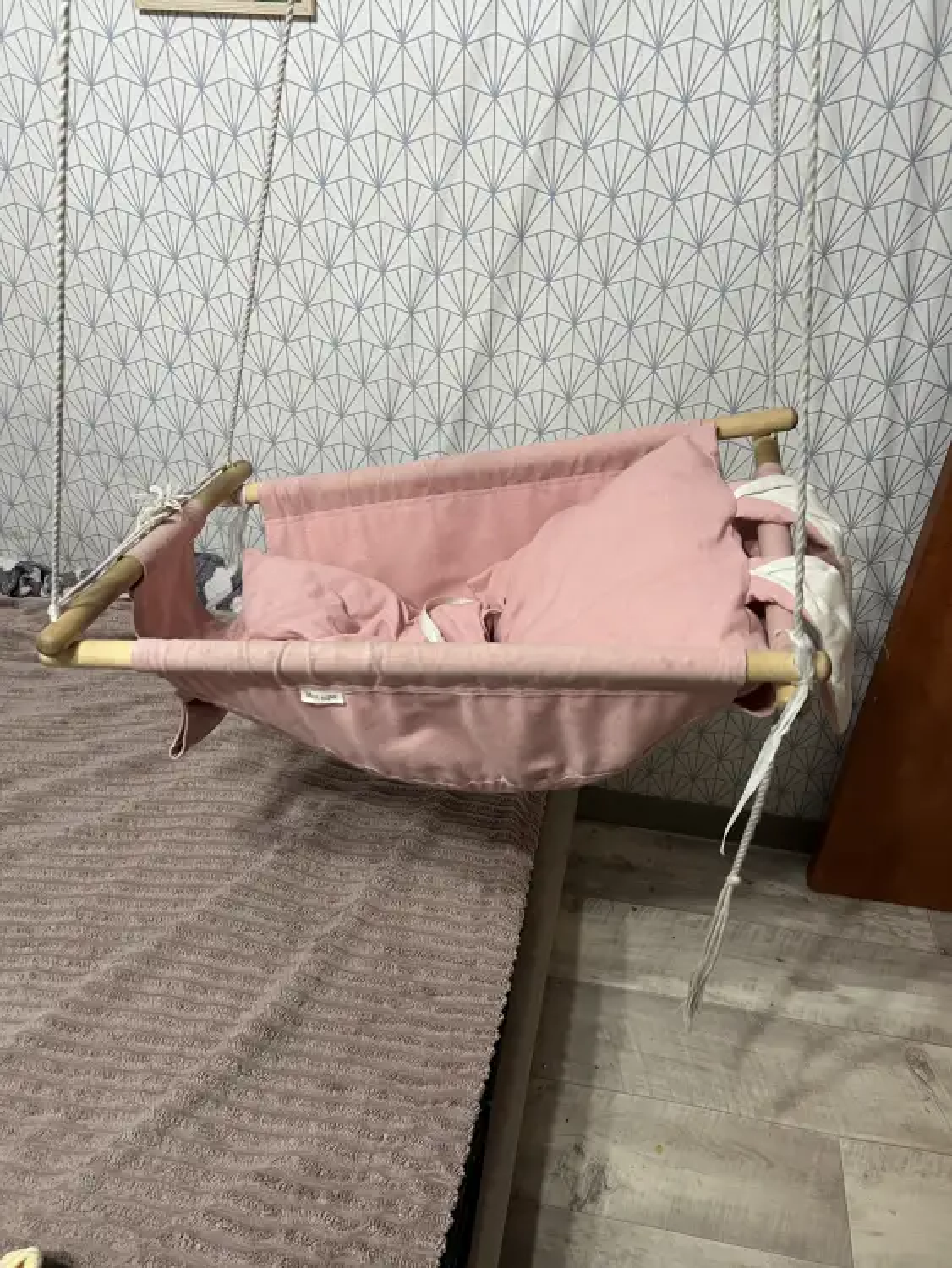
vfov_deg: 67.3
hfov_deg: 53.1
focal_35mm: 26
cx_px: 476
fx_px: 953
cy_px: 634
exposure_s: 1/50
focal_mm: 5.7
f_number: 1.5
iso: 160
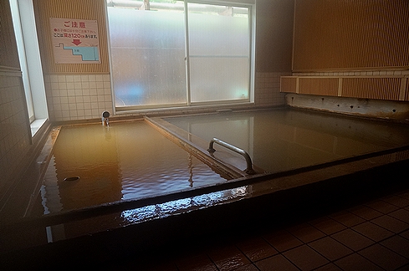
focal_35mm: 24
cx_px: 204
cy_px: 136
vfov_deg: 52.9
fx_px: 272
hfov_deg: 73.8
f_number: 4
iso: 640
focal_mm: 16
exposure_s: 1/60
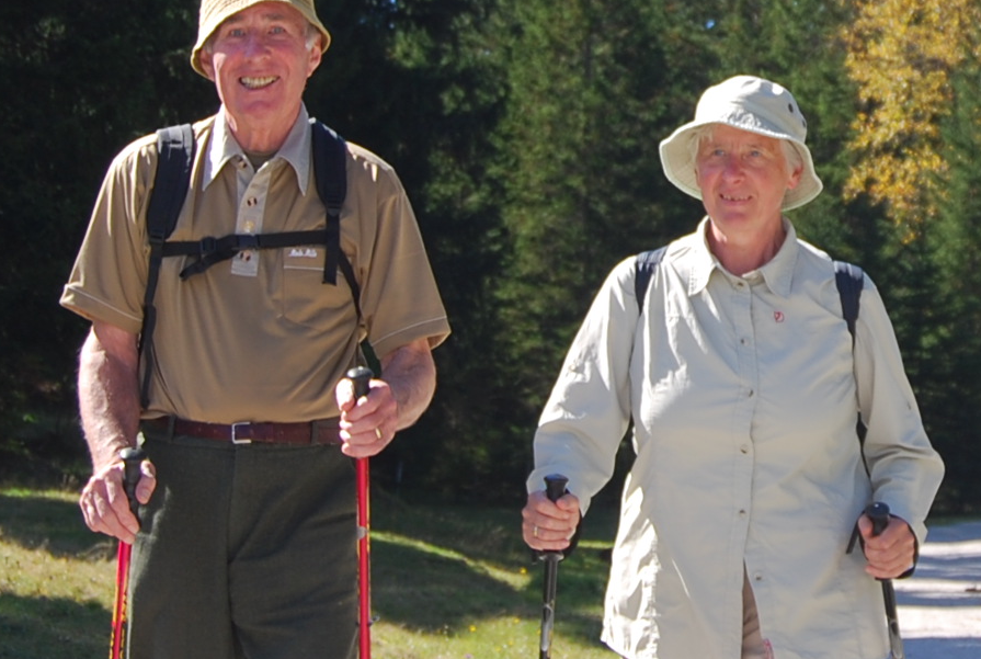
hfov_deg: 12.3
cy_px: 26
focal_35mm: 165
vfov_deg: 8.3
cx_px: 854
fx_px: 4506
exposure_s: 1/200
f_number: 5.6
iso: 100
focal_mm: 34
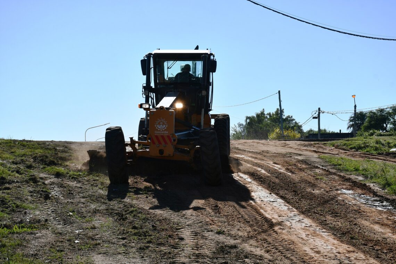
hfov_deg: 22.6
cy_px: 132
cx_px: 198
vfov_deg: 15.2
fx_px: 990
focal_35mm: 90
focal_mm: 60
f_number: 10
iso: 100
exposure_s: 1/400
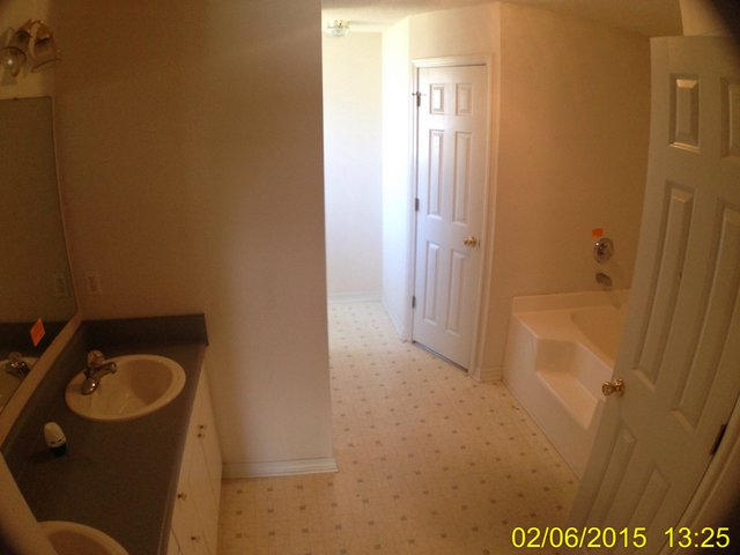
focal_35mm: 33
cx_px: 370
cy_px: 278
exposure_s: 1/20
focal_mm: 4.12
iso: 160
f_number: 2.4
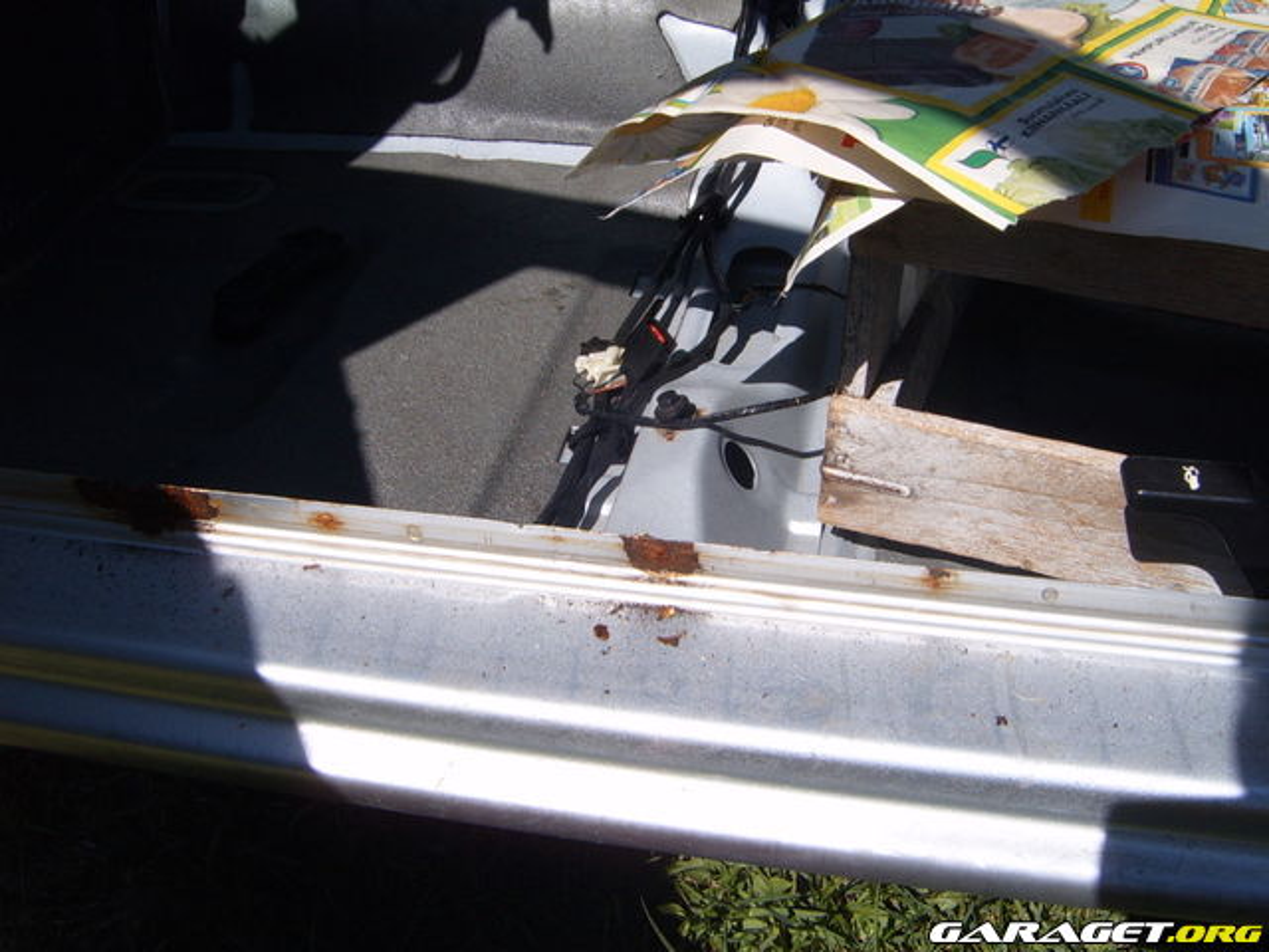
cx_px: 634
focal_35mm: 37
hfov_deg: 50.1
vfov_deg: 38.7
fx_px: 1356
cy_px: 476
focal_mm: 6.2
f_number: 6
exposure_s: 1/350
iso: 63
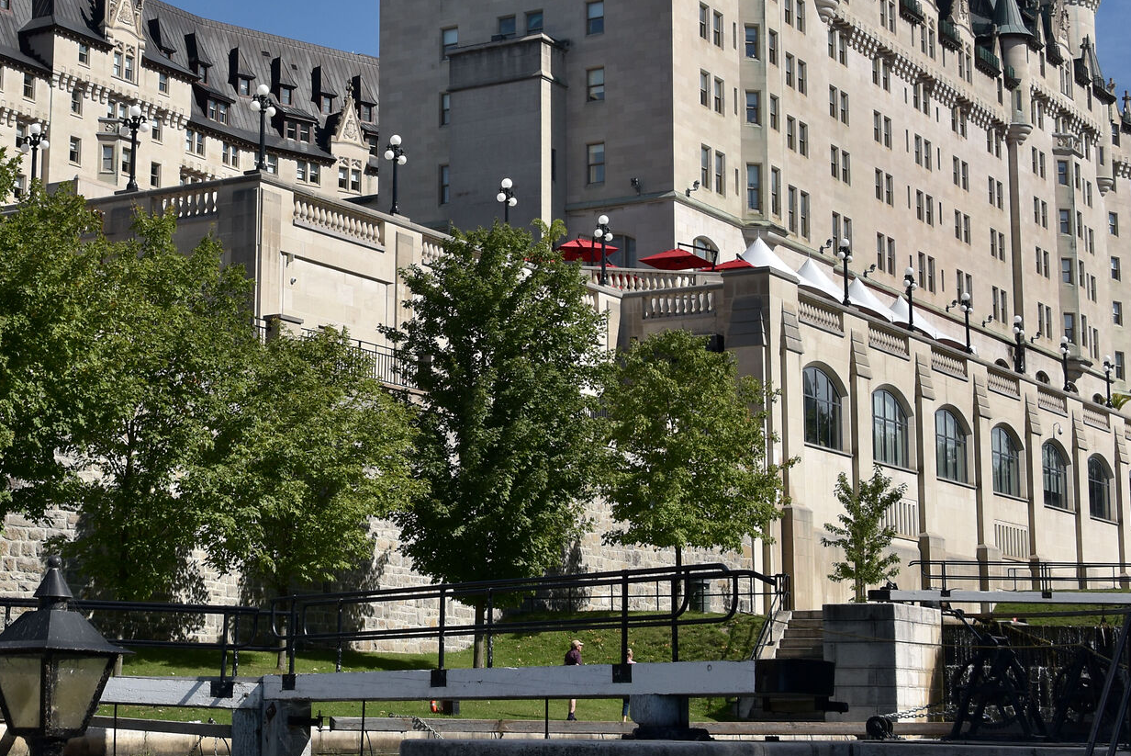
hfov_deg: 27.1
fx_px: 2326
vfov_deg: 18.4
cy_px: 299
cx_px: 358
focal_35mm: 74
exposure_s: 1/400
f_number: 10
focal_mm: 38
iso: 200
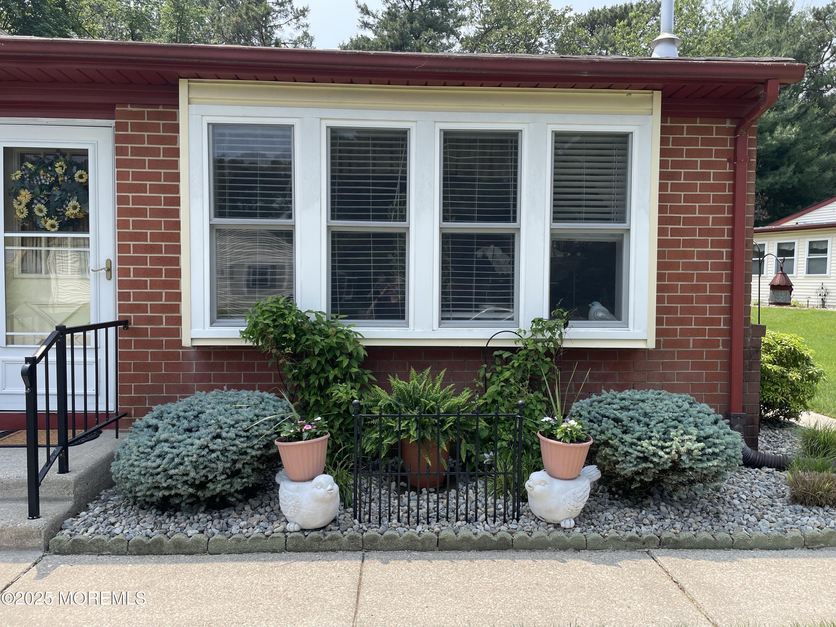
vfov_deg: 53.1
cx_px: 418
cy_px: 314
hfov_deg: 67.3
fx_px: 628
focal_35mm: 26
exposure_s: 1/1383
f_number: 1.6
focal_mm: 4.2
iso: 32
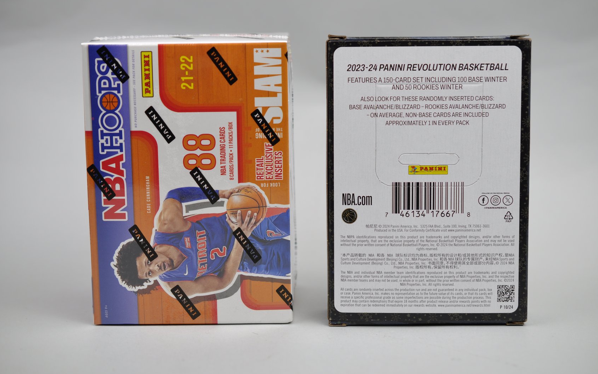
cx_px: 302
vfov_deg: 20.9
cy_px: 181
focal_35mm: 62
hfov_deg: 33.0
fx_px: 1010
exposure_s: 1/80
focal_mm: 40
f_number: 4.5
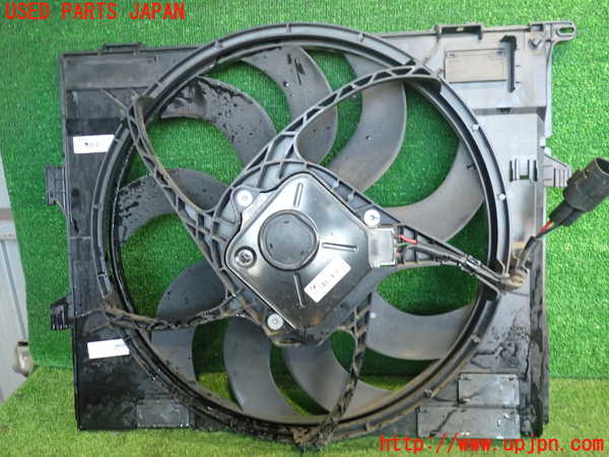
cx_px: 304
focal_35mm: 30
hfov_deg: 60.0
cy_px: 228
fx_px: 528
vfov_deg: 46.8
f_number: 2.3
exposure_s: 1/30
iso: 400
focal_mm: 5.4
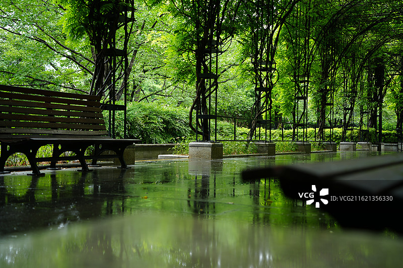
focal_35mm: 47
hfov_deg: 41.9
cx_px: 202
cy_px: 134
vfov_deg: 28.6
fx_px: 526
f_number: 4
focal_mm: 47
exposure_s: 1/30
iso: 100
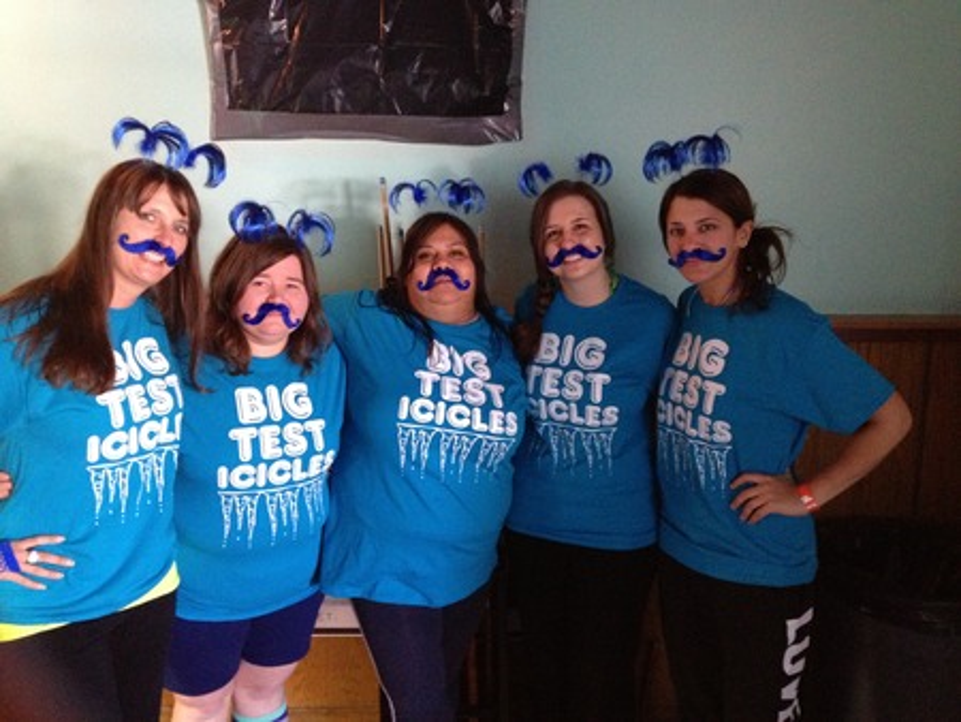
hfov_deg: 52.6
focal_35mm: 35
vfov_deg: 40.7
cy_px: 361
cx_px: 480
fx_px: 972
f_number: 2.4
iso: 500
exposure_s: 1/15
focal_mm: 4.28
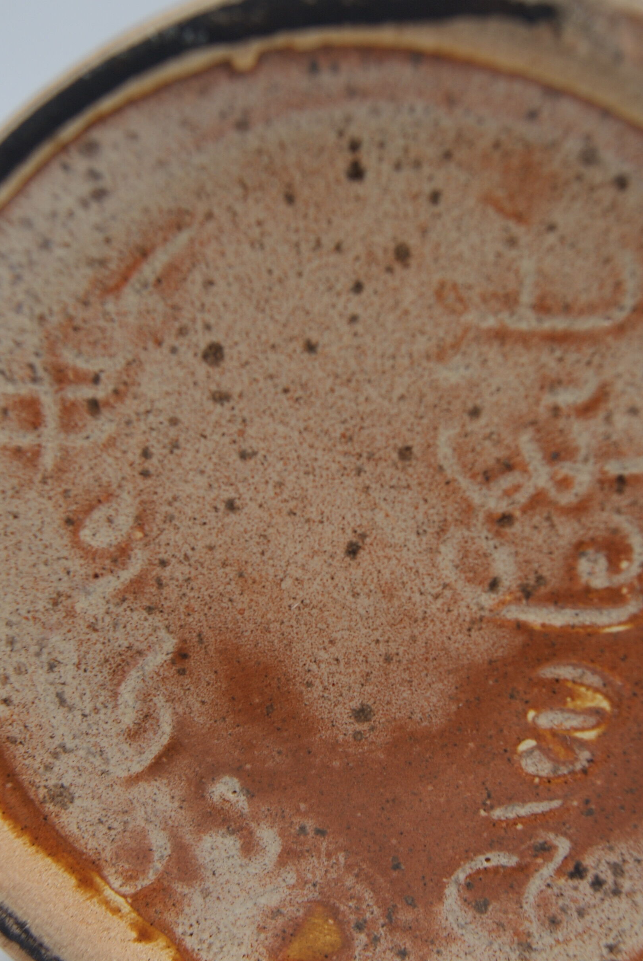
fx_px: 1416
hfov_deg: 25.6
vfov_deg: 37.4
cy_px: 549
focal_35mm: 53
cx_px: 343
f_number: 5
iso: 100
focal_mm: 22
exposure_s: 1/40
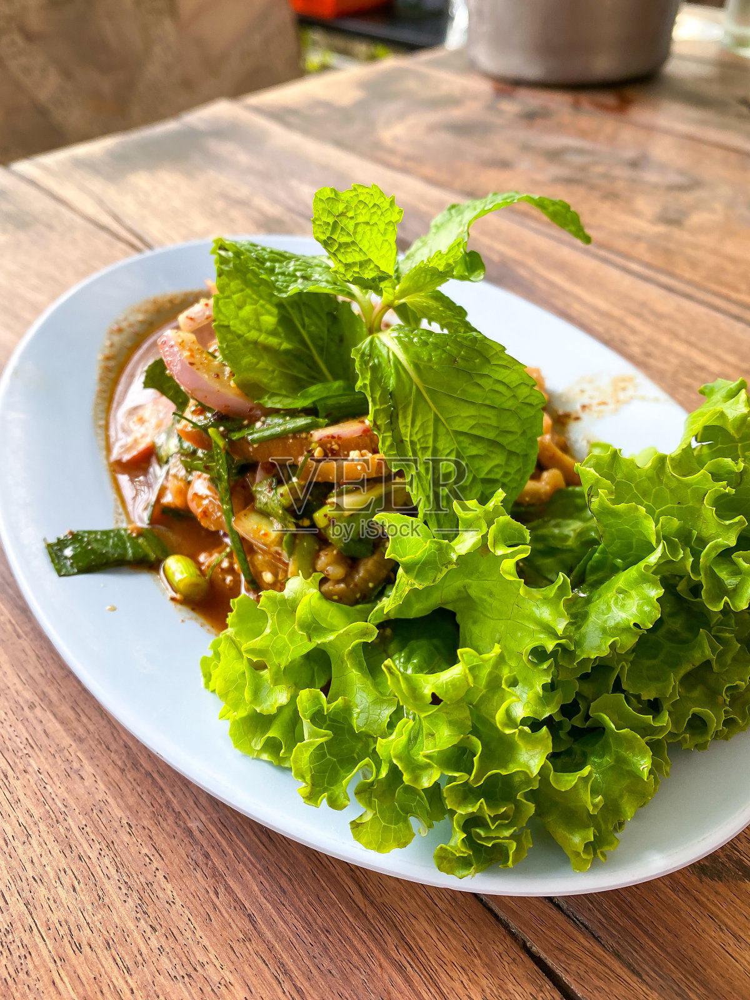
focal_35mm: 26
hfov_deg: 53.1
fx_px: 751
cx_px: 375
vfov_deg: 67.3
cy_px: 500
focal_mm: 4.25
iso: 80
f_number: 1.8
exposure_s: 1/120
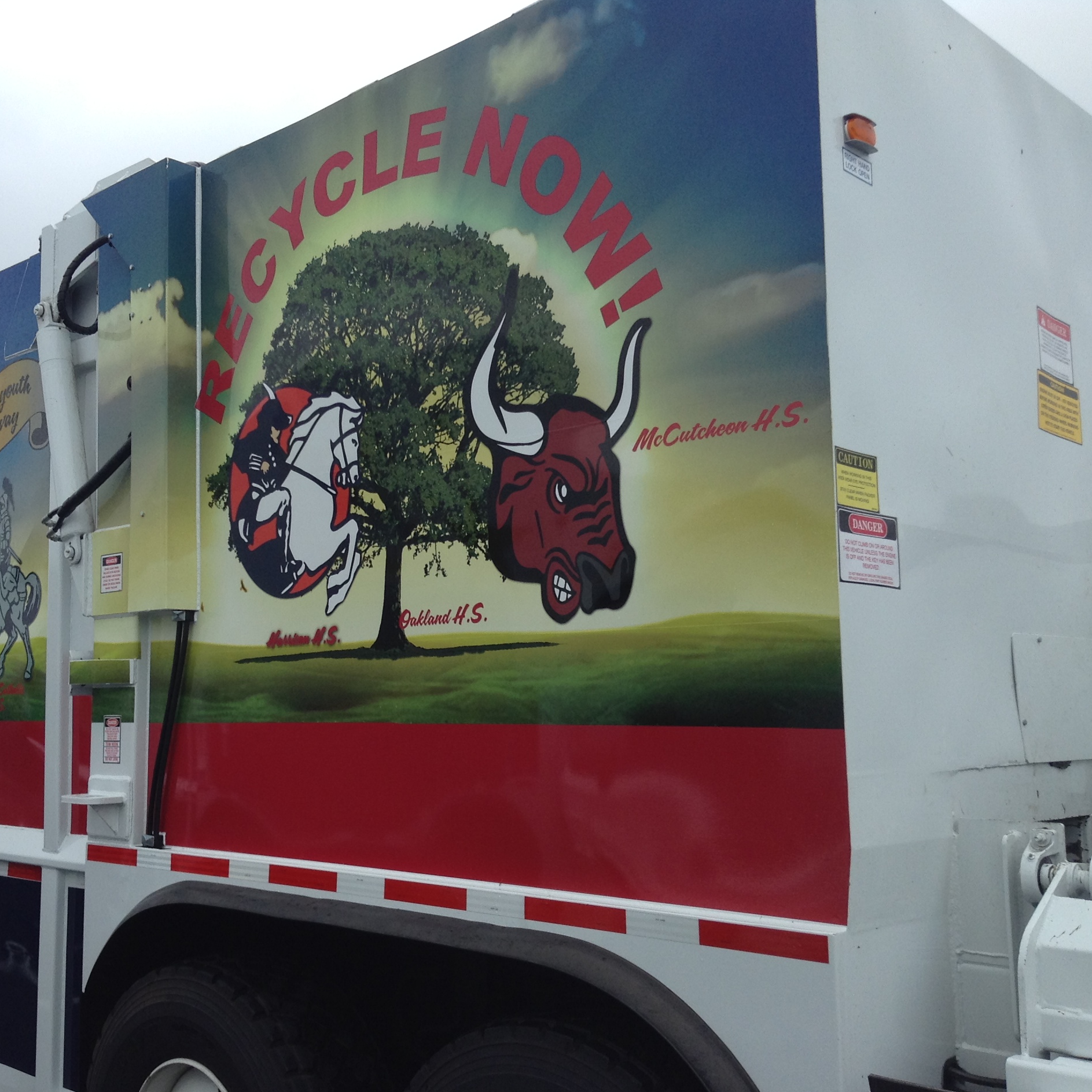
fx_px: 1428
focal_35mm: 40
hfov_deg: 41.4
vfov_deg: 41.9
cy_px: 551
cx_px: 378
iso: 32
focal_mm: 3.3
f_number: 2.4
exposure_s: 1/335
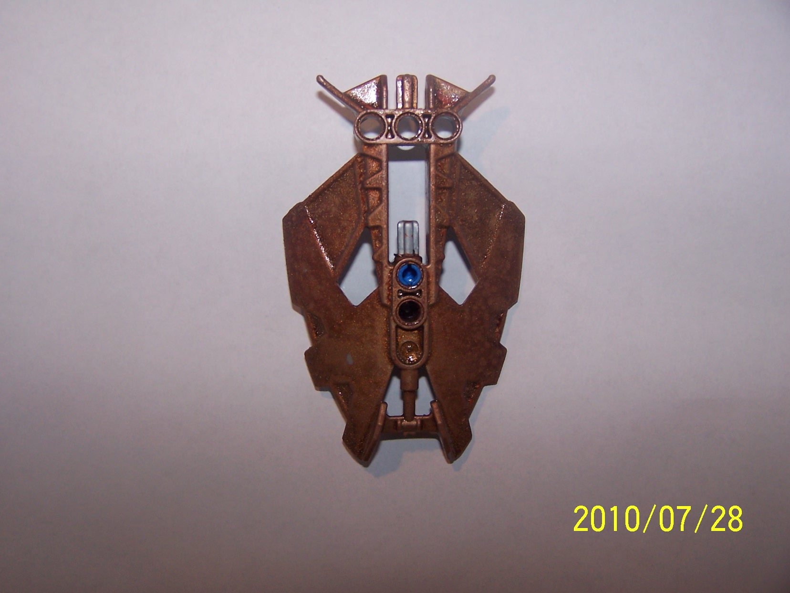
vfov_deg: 37.7
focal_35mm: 38
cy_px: 296
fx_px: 867
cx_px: 395
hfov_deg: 49.0
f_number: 2.8
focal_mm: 6.3
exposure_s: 1/60
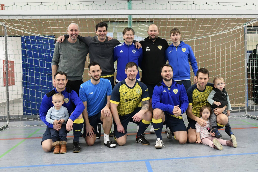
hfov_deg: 60.3
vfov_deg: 42.3
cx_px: 129
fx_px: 222
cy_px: 86
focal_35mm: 31
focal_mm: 31
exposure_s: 1/640
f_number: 2.8
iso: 8000
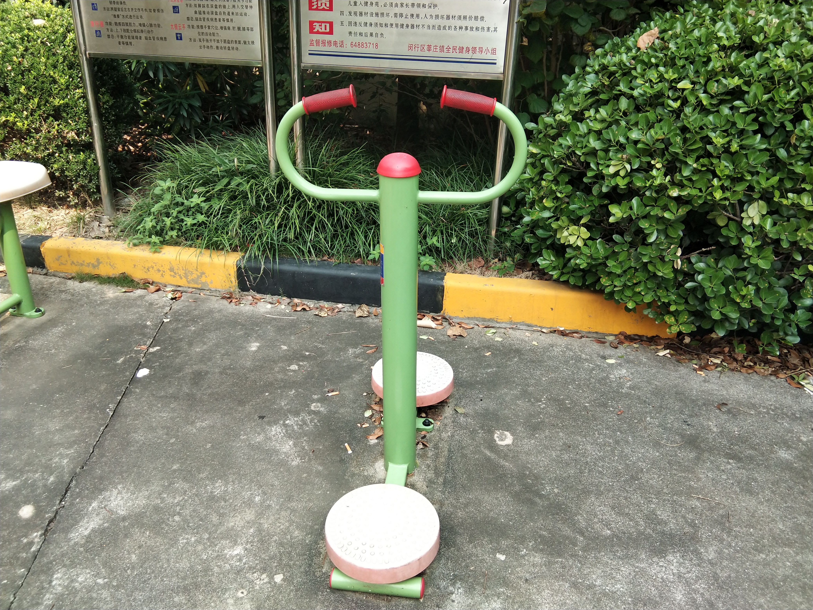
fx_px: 728
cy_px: 305
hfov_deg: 58.4
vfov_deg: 45.4
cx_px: 406
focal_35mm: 31
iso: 50
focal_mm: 3.69
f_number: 2.2
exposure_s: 1/249
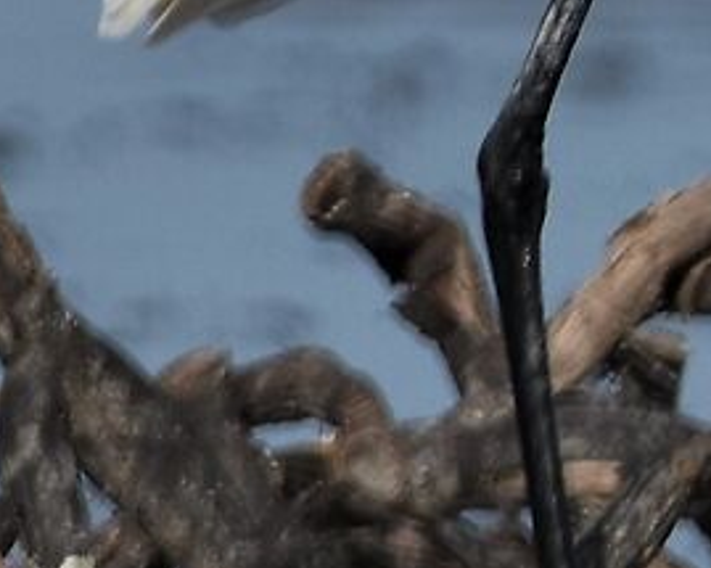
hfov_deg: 0.3
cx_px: 711
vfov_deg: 0.2
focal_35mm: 7539
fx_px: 158585
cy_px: -174
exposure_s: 1/1600
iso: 140
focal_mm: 600
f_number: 6.3
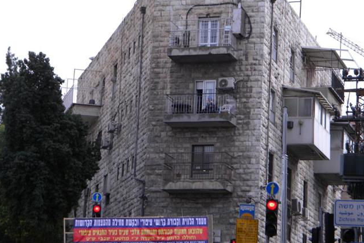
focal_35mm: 110
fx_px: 1113
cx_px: 182
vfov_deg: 12.5
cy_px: 124
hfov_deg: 18.6
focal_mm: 19
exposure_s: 1/393
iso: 80
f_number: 4.7
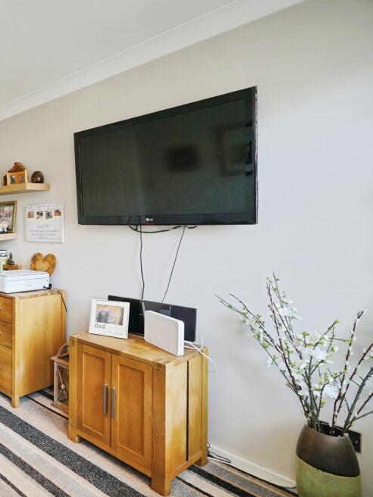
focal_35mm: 24
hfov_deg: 46.1
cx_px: -13
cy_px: 247
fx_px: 345
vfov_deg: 71.6
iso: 2000
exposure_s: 1/80
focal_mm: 16
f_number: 7.1
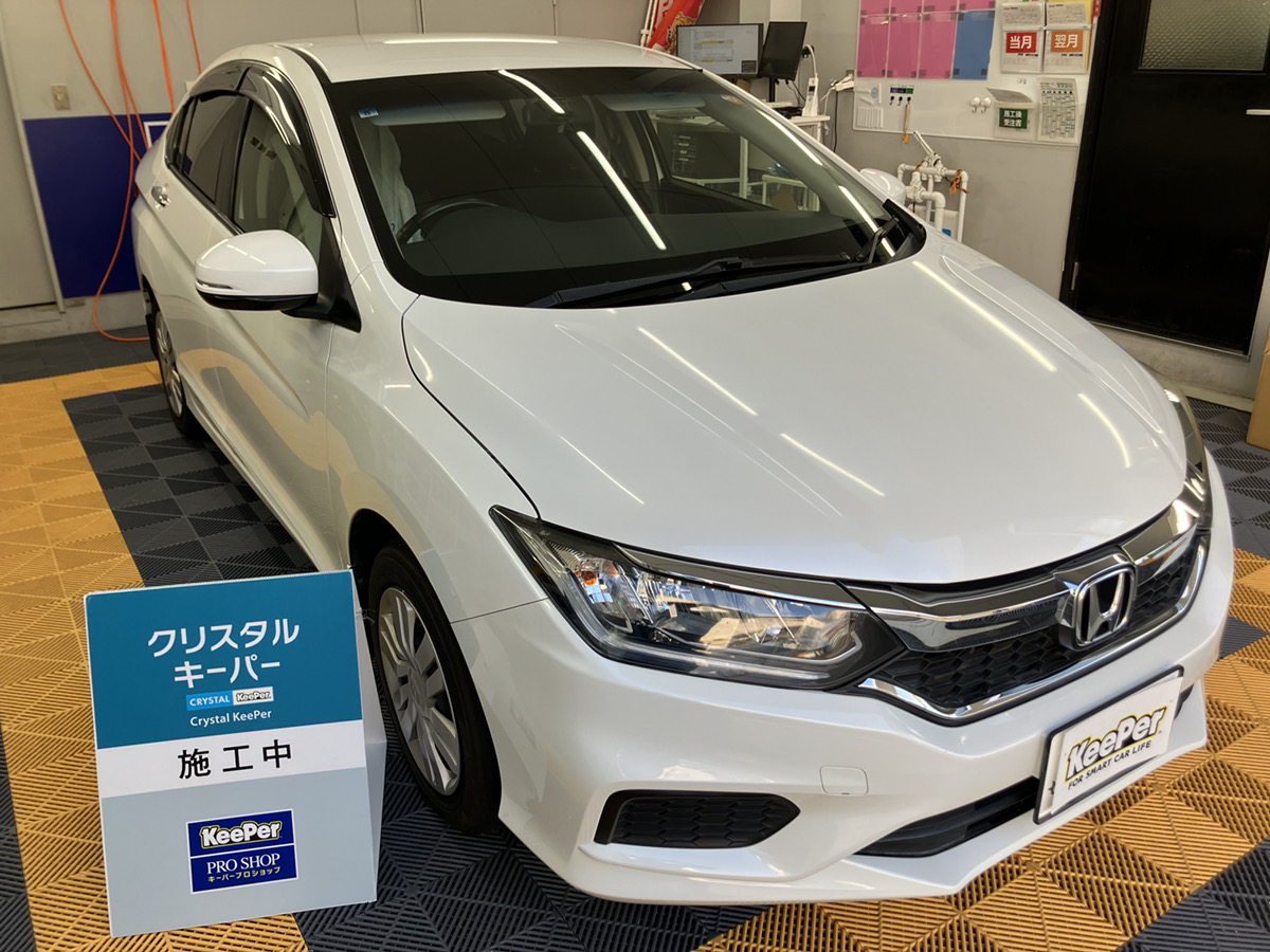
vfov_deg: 49.7
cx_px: 635
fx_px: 1027
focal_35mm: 28
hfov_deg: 63.4
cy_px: 476
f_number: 1.8
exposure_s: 1/178
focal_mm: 3.99
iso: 25
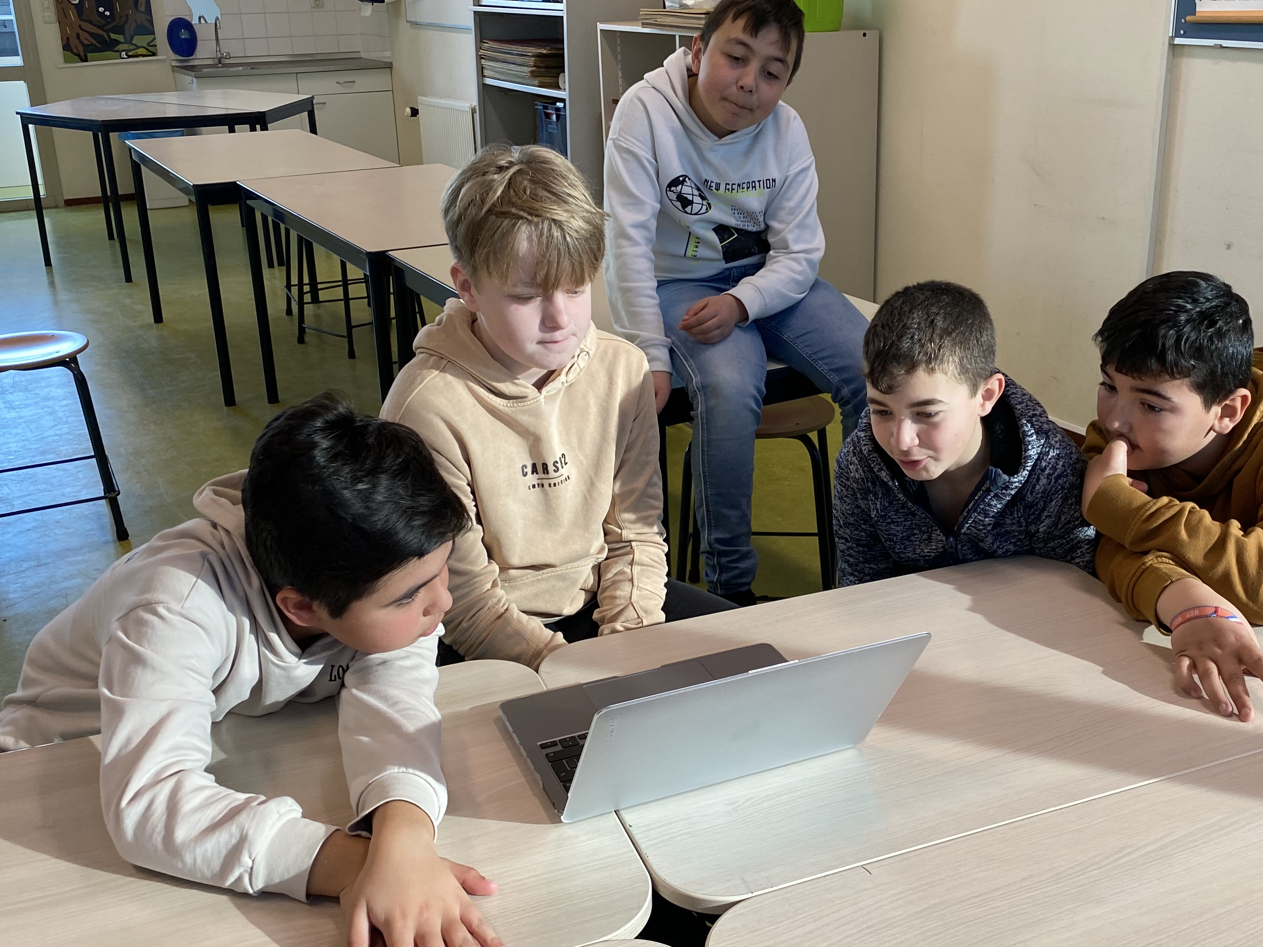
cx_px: 765
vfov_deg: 38.6
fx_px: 1350
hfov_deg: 49.8
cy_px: 437
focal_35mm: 37
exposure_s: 1/100
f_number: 1.8
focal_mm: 4.25
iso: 100
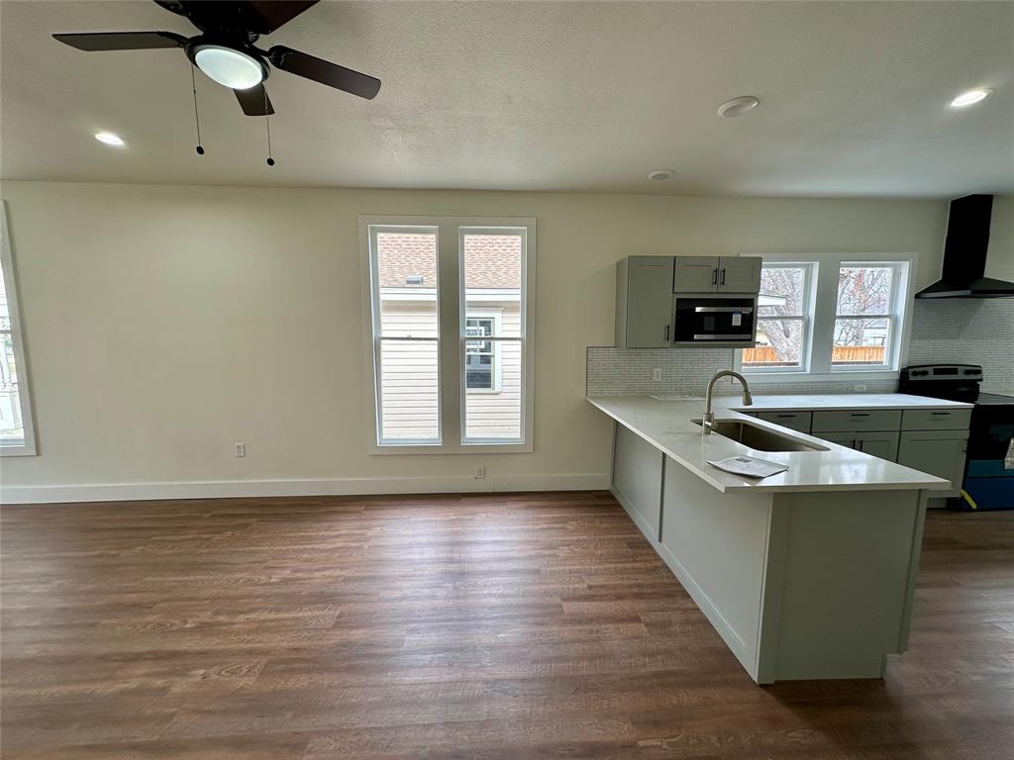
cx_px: 507
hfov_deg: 102.1
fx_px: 410
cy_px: 380
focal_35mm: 14
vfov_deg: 85.7
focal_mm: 2.22
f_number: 2.2
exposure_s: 1/154
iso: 40
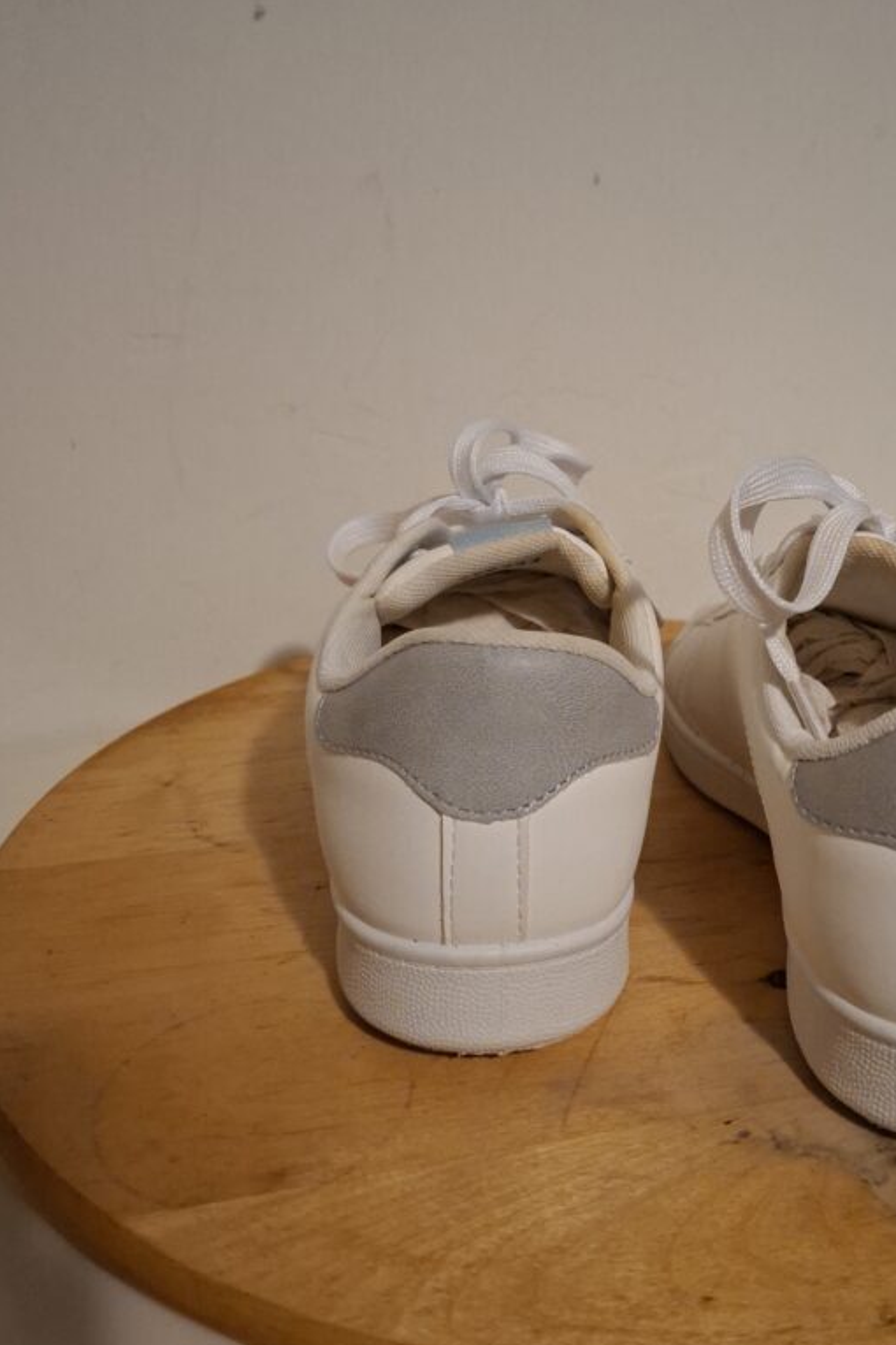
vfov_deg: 58.7
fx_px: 1195
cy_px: 668
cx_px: 643
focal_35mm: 32
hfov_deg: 40.3
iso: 800
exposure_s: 1/25
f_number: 1.8
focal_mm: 5.54
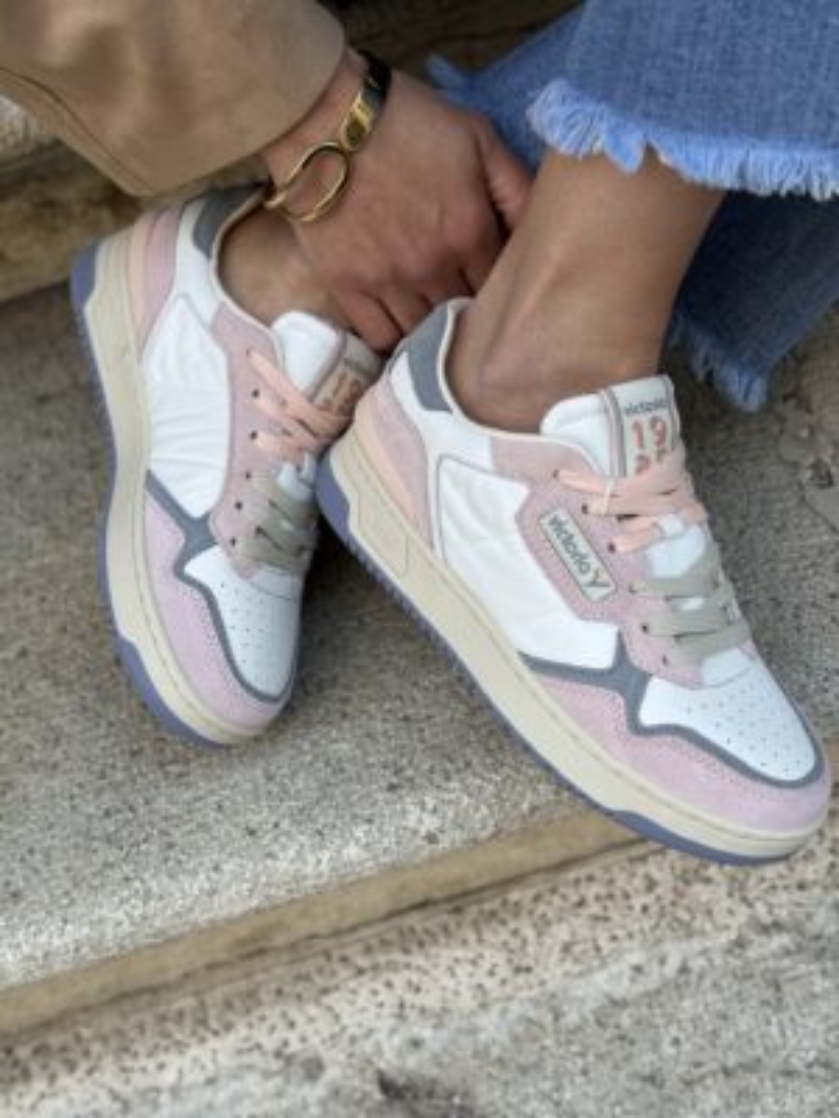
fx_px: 1551
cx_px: 420
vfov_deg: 39.7
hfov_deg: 30.3
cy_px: 559
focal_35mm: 48
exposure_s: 1/179
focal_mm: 6.76
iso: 50
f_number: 1.78
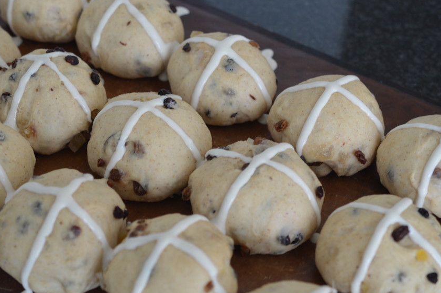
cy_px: 164
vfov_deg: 18.6
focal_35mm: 73
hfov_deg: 27.7
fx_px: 893
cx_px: 190
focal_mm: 40
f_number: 4
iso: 400
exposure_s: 1/60
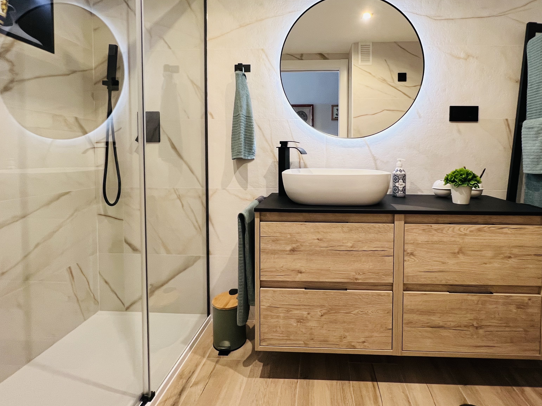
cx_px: 309
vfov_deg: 74.0
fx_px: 266
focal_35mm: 17
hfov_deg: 90.4
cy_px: 165
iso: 125
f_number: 1.8
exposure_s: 1/50
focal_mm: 1.57
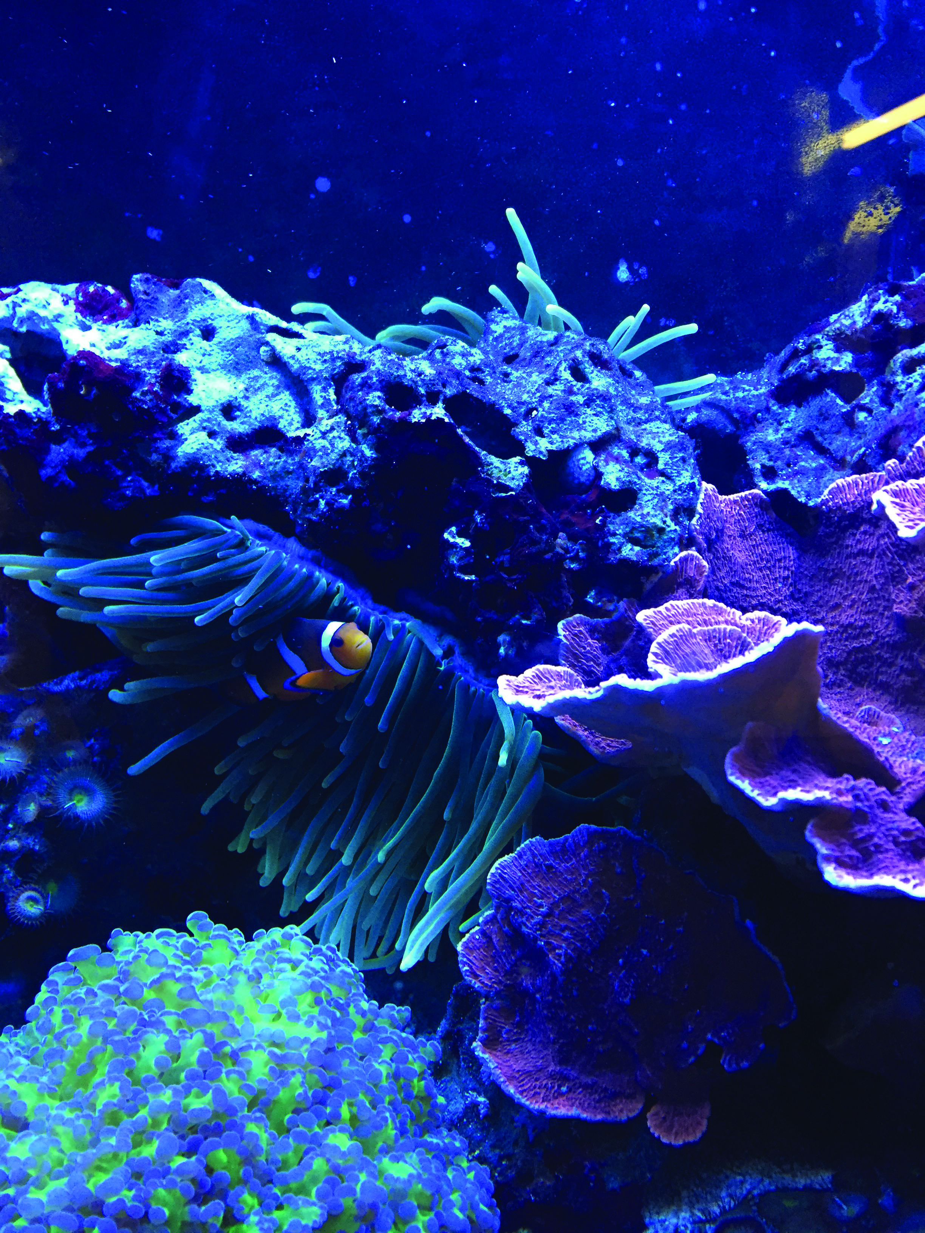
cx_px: 462
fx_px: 1033
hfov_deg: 48.2
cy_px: 616
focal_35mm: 29
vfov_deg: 61.7
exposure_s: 1/30
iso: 50
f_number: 2.2
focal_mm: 4.15
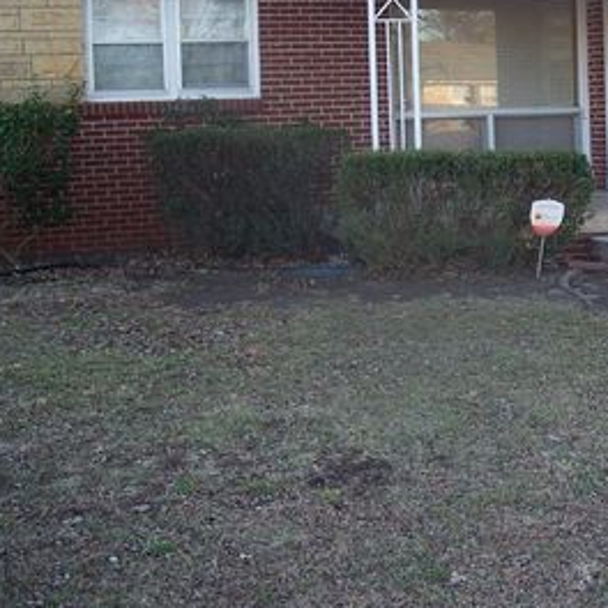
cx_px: 555
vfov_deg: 27.5
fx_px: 1232
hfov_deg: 26.7
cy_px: 199
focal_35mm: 62
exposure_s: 1/60
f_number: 2.8
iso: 64
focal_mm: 7.8
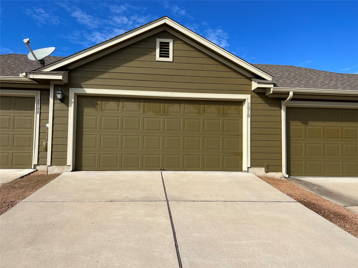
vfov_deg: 53.1
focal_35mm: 26
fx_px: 269
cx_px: 179
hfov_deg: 67.3
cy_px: 134
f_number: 1.5
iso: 50
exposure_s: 1/4630
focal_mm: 5.7
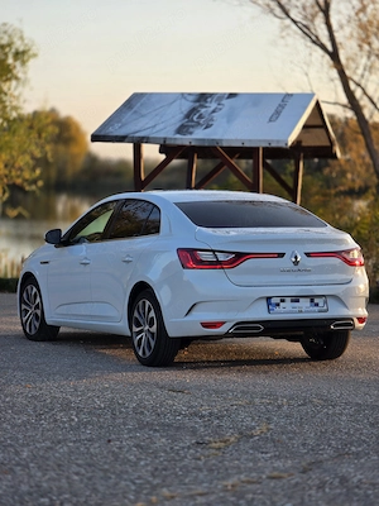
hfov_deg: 12.9
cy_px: 253
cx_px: 190
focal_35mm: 115
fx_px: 1679
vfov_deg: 17.1
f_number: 3.4
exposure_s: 1/294
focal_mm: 18.6
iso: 64
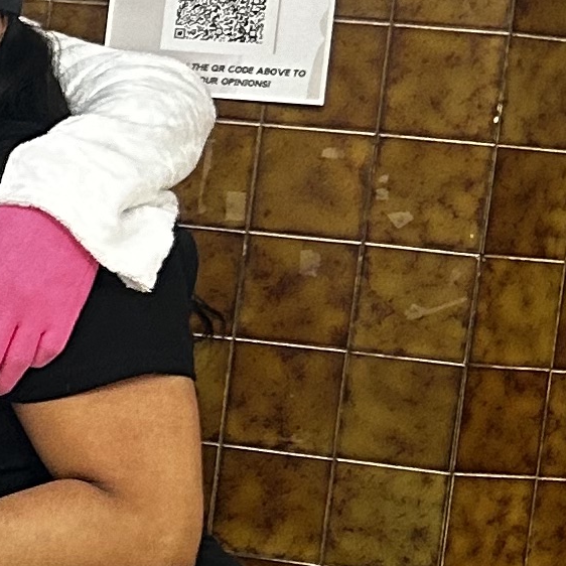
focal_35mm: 165
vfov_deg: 10.6
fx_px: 3052
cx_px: -762
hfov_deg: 9.5
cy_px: 348
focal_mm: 5.7
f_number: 1.5
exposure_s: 1/60
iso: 250
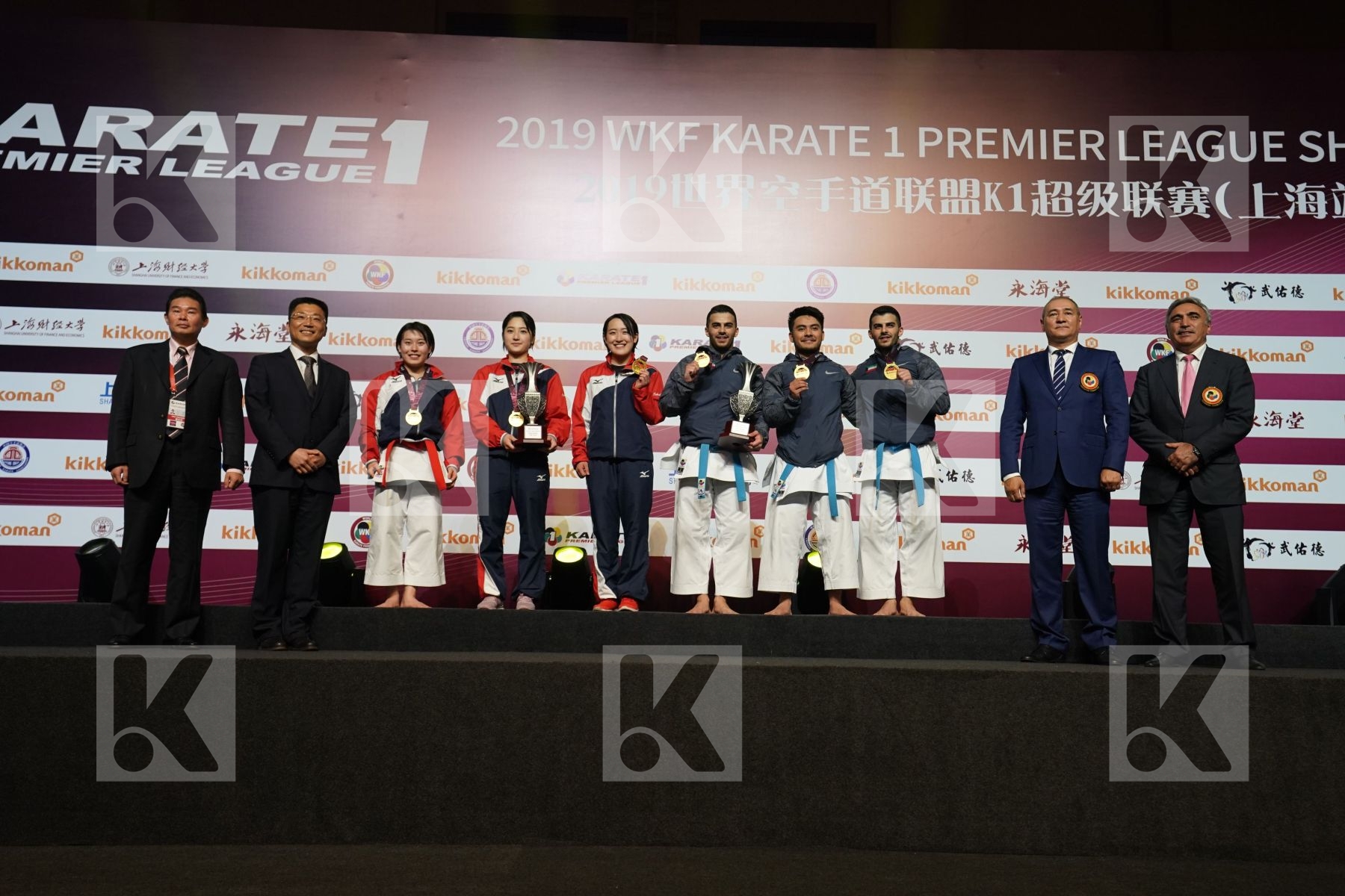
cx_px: 672
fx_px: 1270
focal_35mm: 34
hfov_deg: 55.8
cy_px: 448
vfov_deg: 38.9
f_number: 4
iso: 1600
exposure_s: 1/250
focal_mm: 34
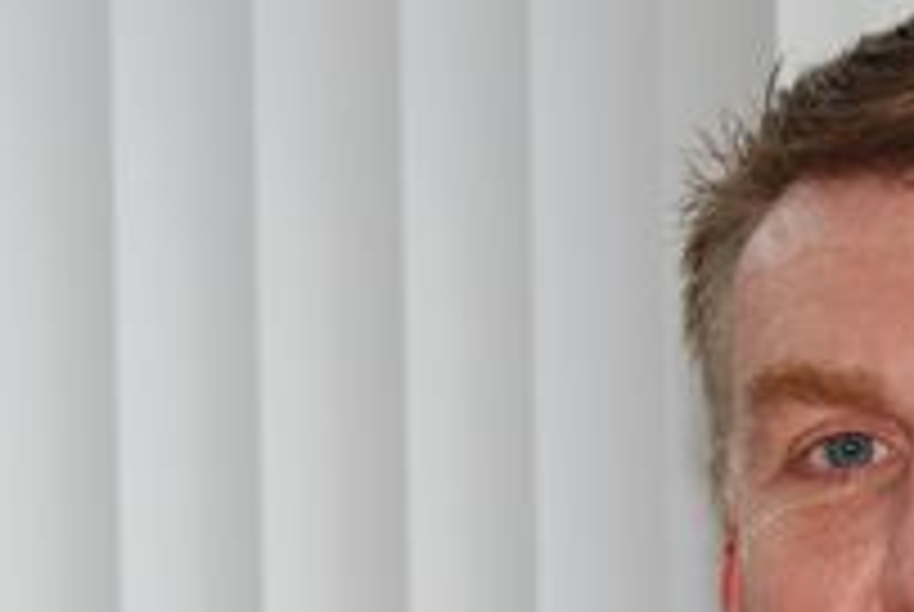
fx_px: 6255
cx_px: 968
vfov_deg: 5.6
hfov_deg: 8.3
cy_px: 603
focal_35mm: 246
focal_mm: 52
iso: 140
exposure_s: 1/60
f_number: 10
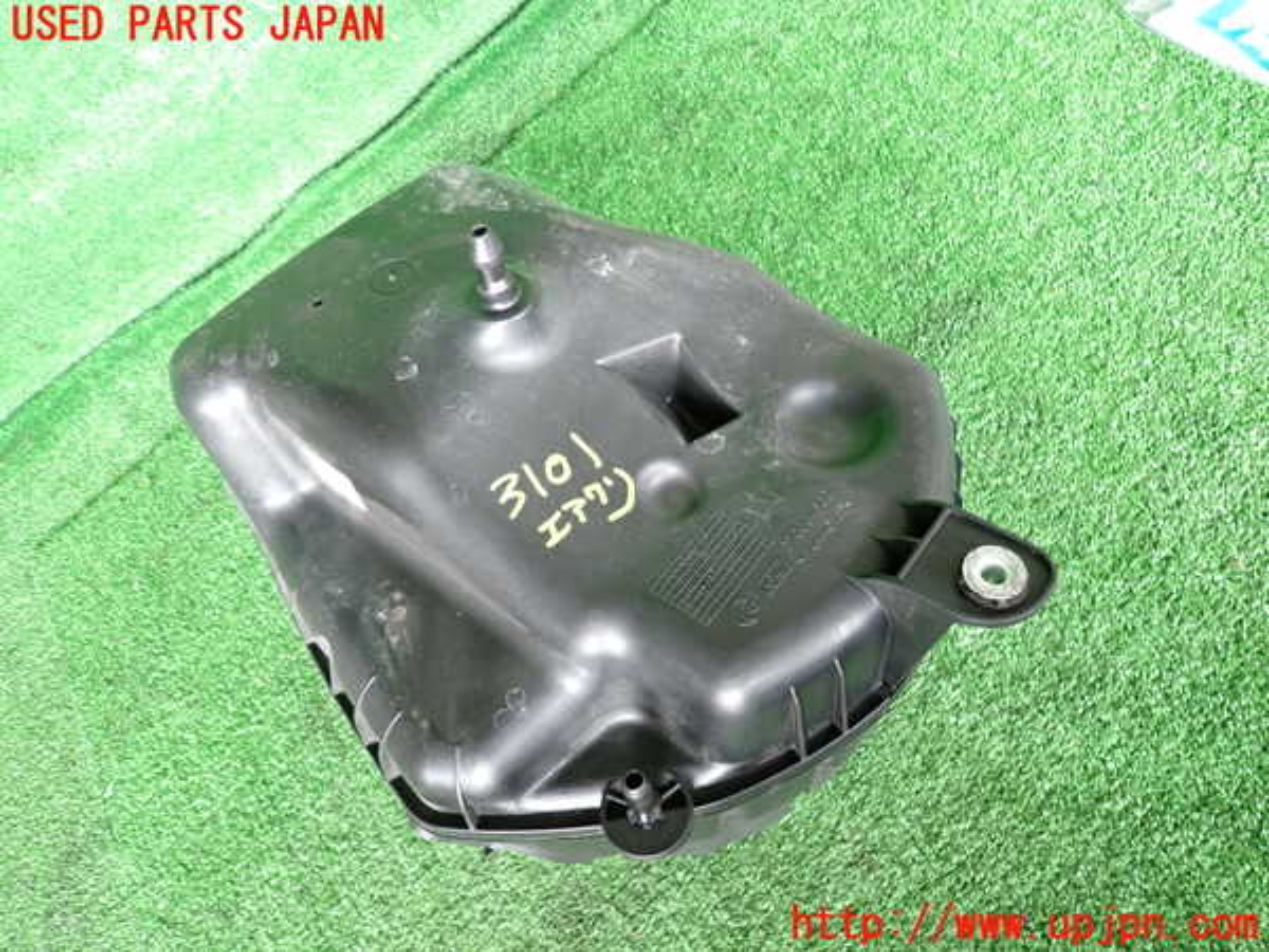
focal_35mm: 25
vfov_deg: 54.9
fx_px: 916
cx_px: 634
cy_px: 476
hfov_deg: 69.4
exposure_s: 1/30
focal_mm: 4.5
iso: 250
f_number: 2
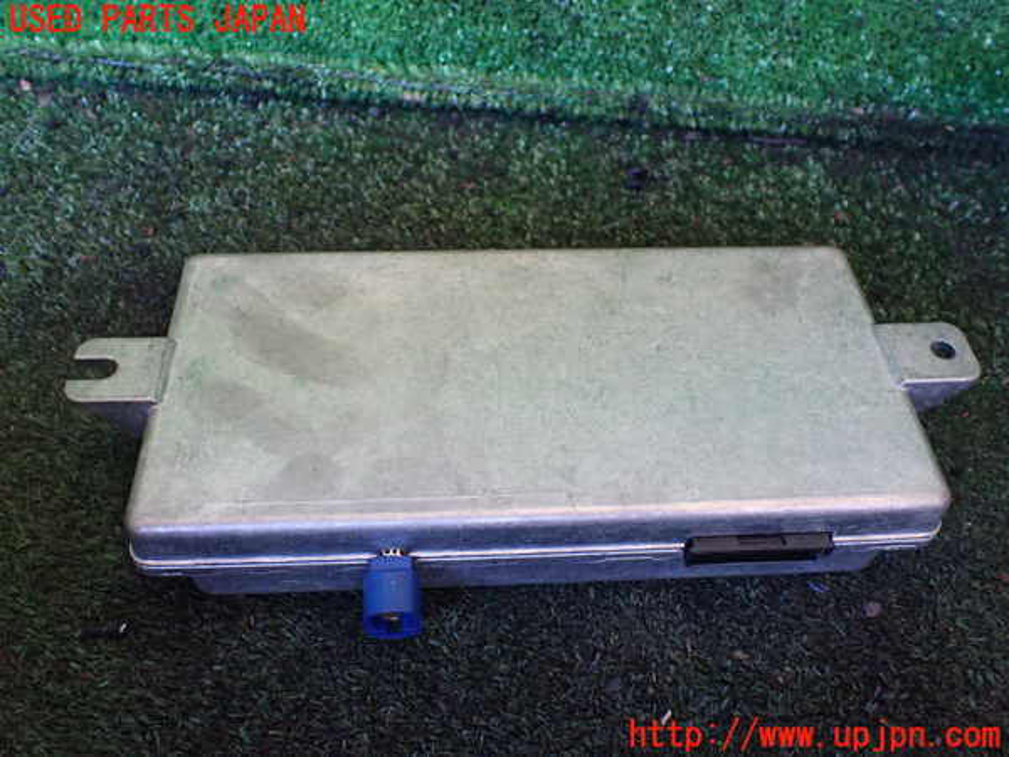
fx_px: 874
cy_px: 378
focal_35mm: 30
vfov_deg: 46.8
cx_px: 504
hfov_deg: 60.0
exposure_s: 1/80
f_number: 2.3
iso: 800
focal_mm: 5.4
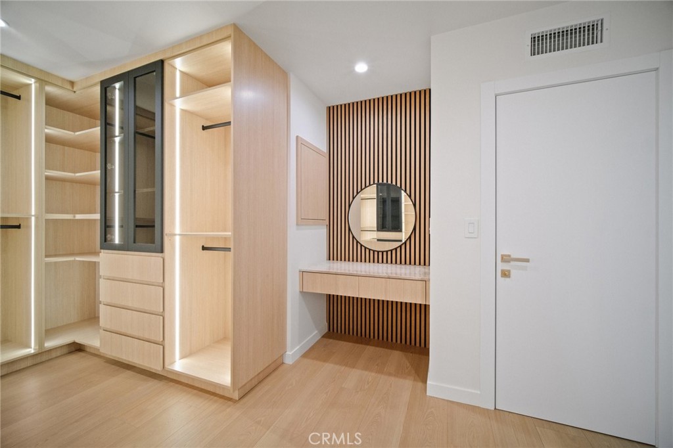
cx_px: 336
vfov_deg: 81.2
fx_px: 262
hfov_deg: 104.3
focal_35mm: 14
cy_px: 224
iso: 160
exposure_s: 1/4
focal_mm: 9
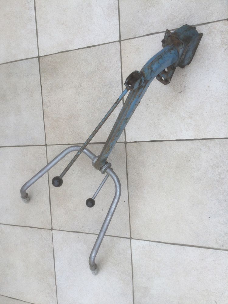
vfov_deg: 58.4
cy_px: 152
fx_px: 272
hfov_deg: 45.4
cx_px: 114
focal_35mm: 31
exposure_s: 1/166
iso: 25
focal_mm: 3.3
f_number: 2.4
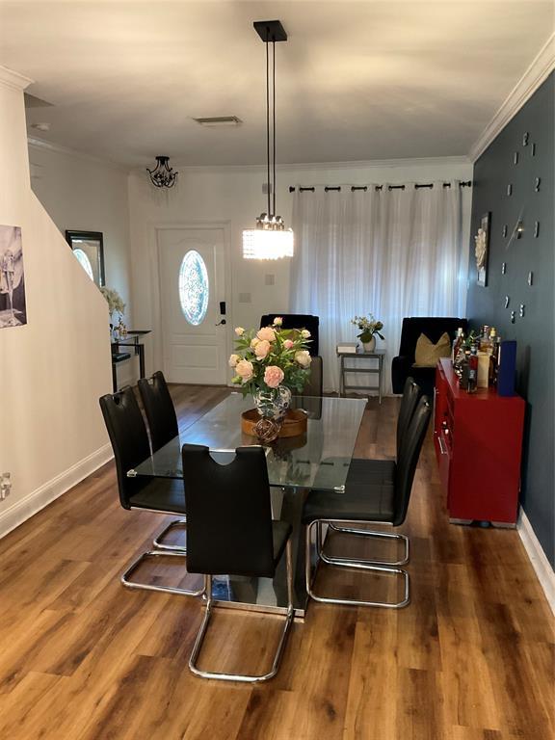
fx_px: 620
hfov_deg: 48.2
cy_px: 370
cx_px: 278
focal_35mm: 29
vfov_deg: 61.7
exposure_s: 1/40
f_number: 1.8
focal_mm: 3
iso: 250
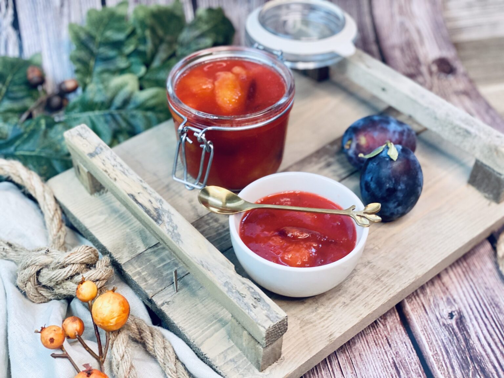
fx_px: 757
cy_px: 189
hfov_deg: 36.8
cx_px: 252
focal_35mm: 52
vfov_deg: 28.0
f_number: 2
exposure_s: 1/100
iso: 100
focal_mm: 6
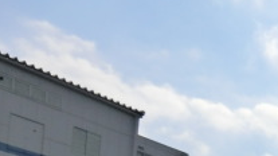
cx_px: 416
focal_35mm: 81
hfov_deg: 21.9
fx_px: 597
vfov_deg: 13.2
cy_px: 296
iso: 80
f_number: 7.5
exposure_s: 1/640
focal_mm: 4.3
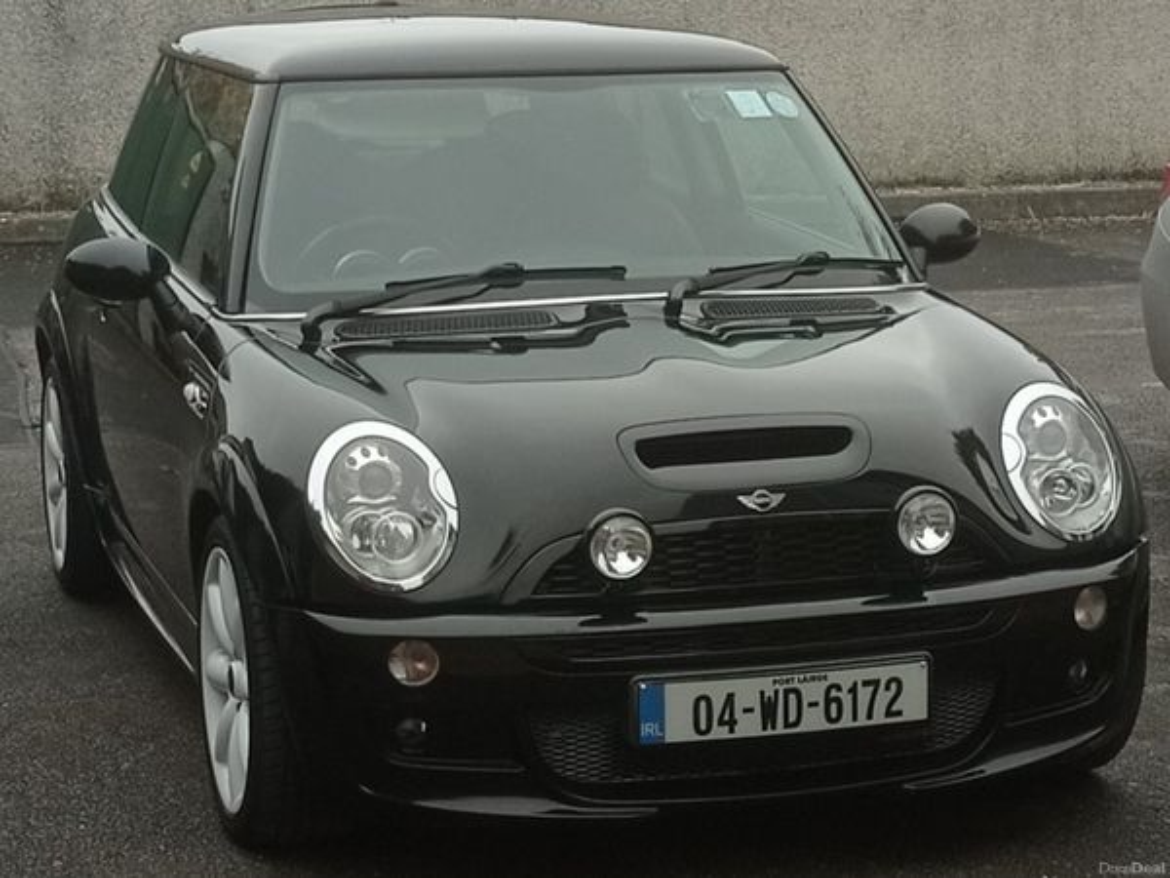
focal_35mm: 28
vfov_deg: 49.7
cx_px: 585
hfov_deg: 63.4
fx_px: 946
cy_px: 439
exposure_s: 1/799
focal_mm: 4.7
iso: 105
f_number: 1.79
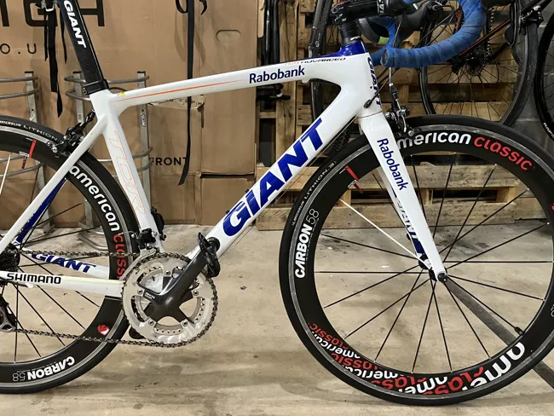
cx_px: 216
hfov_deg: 56.3
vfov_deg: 44.0
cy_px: 174
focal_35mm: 32
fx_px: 512
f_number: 1.6
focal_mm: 5.1
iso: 500
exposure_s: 1/50
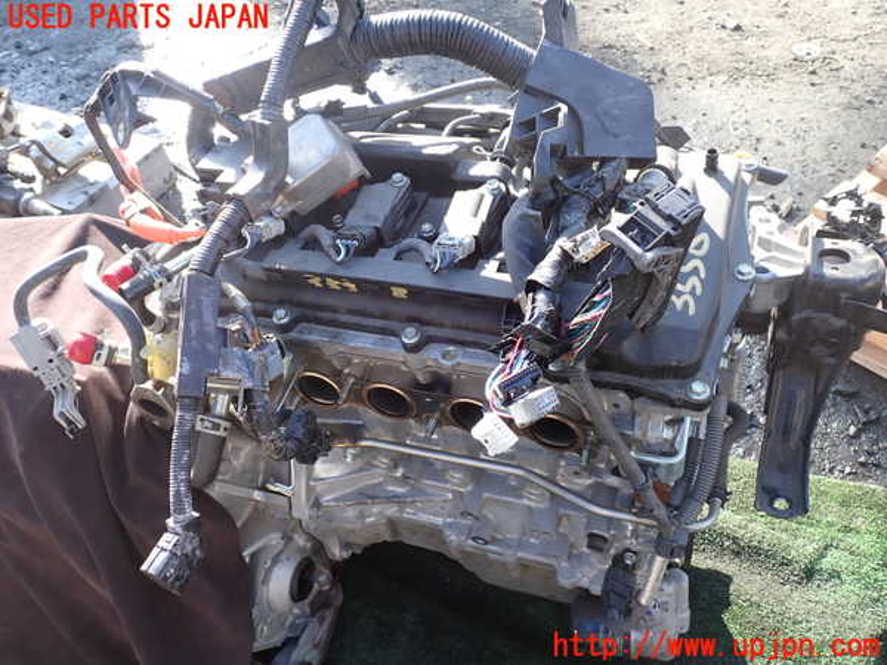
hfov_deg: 60.0
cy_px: 332
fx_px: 769
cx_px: 444
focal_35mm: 30
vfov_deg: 46.8
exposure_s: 1/125
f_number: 3.2
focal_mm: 5.4
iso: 100
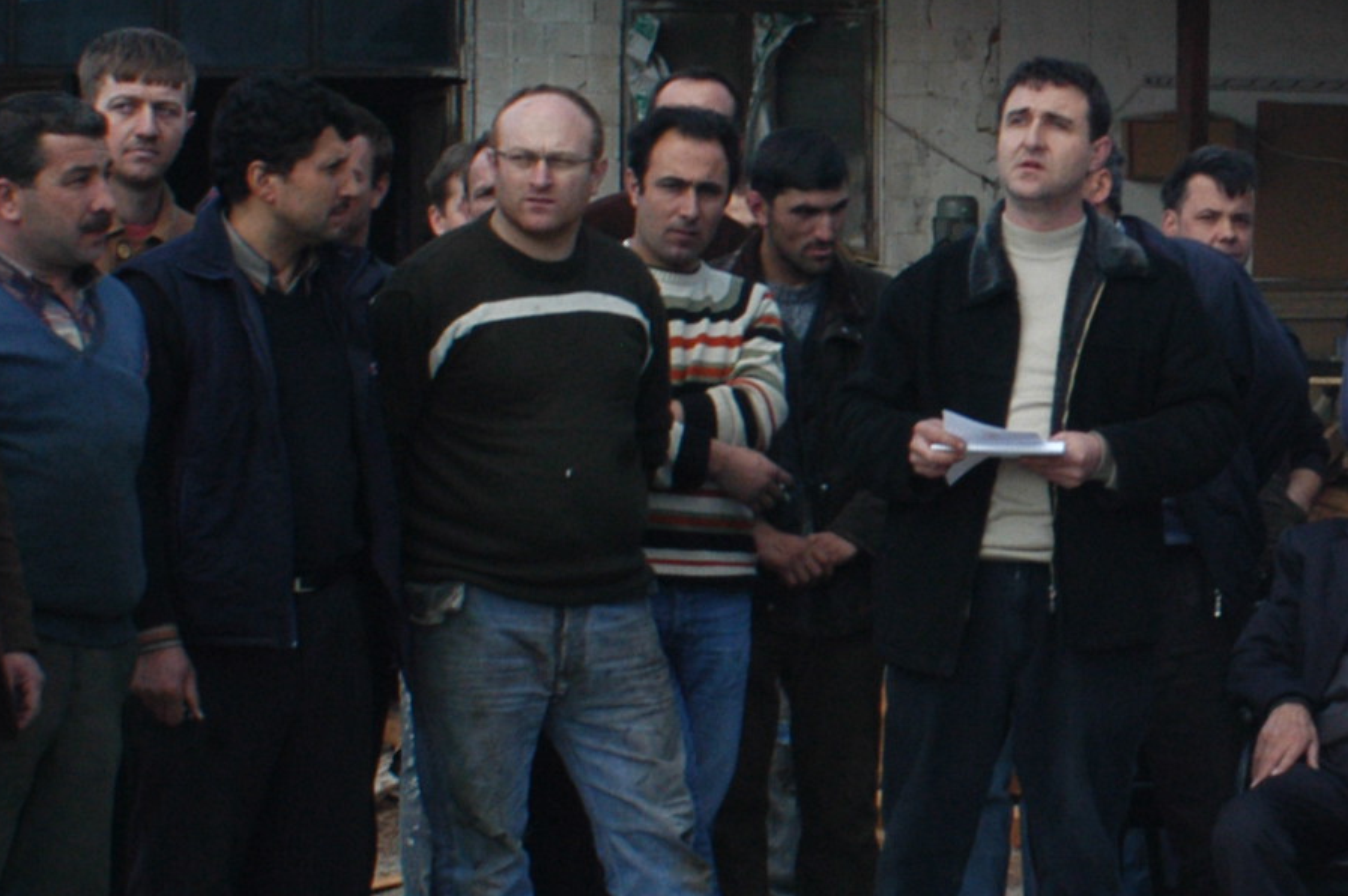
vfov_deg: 8.0
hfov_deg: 11.8
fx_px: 6396
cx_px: 1522
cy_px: 367
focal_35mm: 171
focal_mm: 34
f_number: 8
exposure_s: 1/160
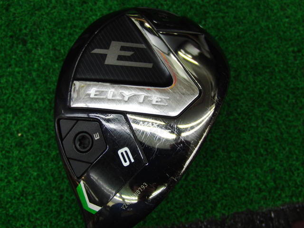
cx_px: 152
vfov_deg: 38.7
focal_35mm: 37
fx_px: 325
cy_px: 114
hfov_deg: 50.1
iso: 320
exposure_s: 1/80
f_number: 3.6
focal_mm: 6.42
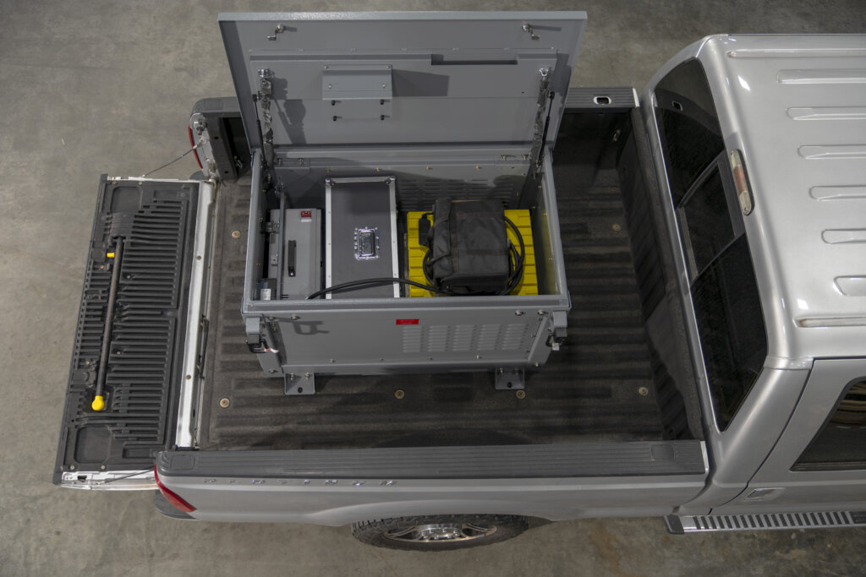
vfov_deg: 38.9
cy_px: 288
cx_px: 433
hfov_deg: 55.8
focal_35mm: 34
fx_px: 818
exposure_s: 1/60
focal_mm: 34
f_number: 2.8
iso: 500
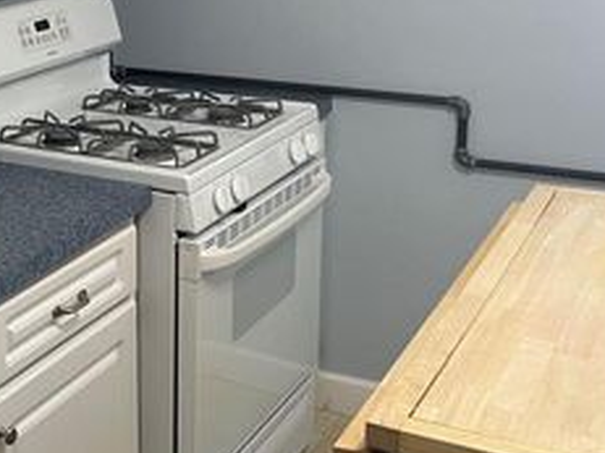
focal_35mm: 67
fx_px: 1170
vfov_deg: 21.5
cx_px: -97
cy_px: 64
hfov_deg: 26.2
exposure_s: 1/60
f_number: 1.5
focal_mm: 5.7
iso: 80
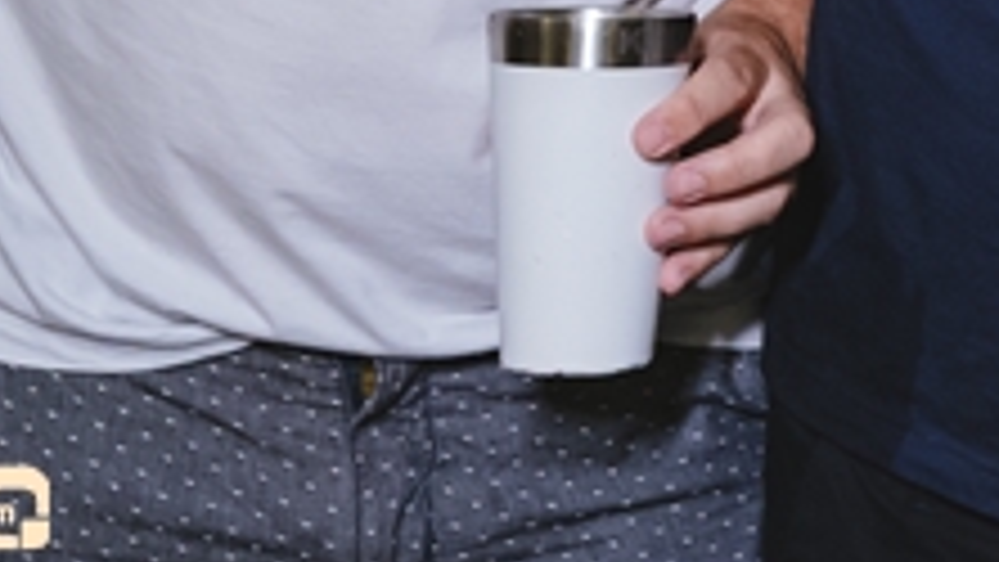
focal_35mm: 126
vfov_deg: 9.1
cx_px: 1386
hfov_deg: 15.9
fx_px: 3338
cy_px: -515
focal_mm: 24
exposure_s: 1/500
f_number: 2.2
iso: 2500
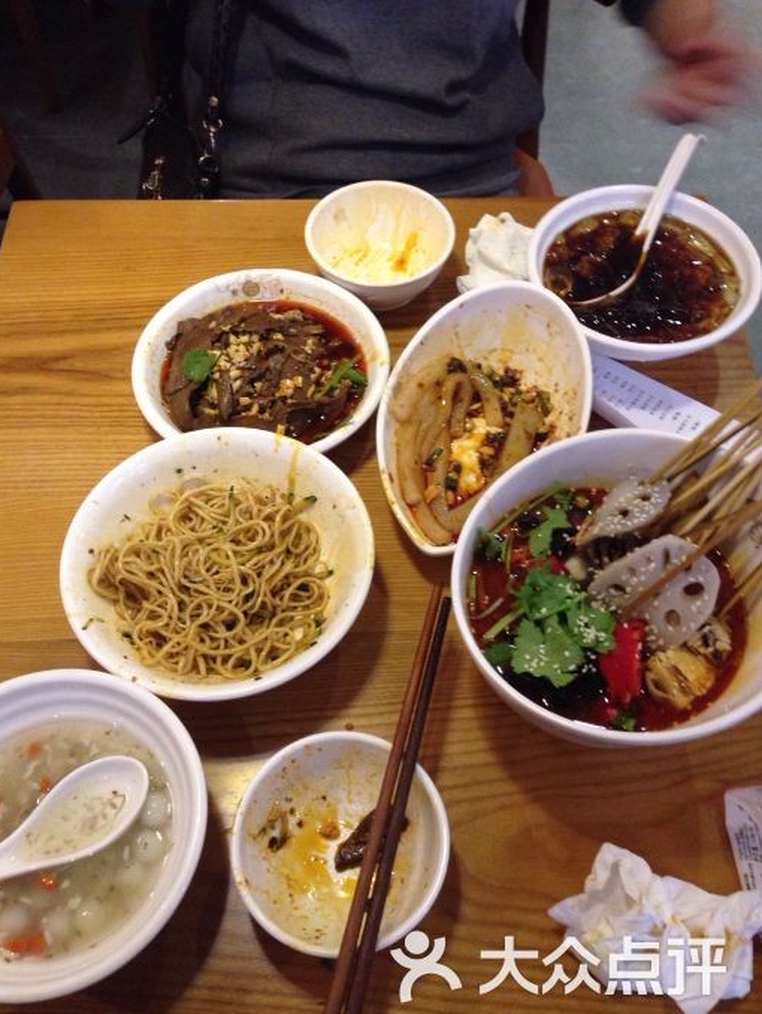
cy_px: 521
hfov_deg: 41.8
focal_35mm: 34
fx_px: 997
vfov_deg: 53.9
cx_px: 373
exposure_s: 1/15
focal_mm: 4.12
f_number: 2.4
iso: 400
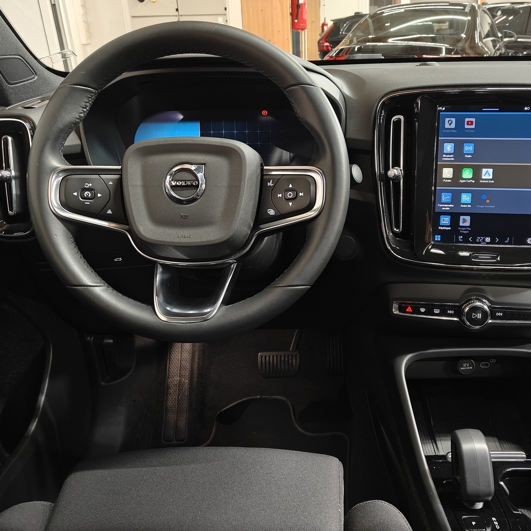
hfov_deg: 55.4
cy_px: 263
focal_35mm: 29
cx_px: 307
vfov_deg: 55.6
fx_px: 503
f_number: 1.8
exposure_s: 1/33
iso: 1600
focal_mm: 5.59
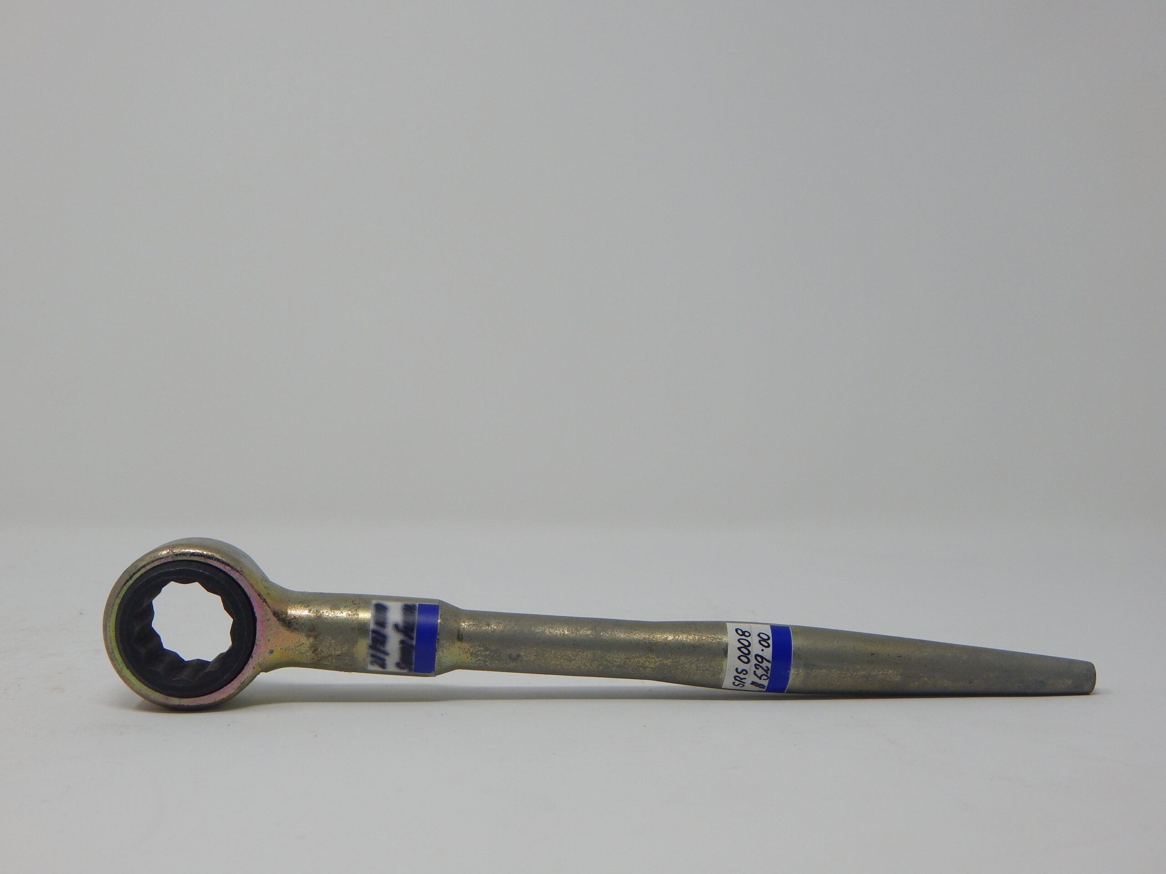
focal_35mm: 48
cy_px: 437
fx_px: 1617
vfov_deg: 30.3
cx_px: 583
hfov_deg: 39.7
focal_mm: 8.6
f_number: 3.7
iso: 125
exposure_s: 1/125
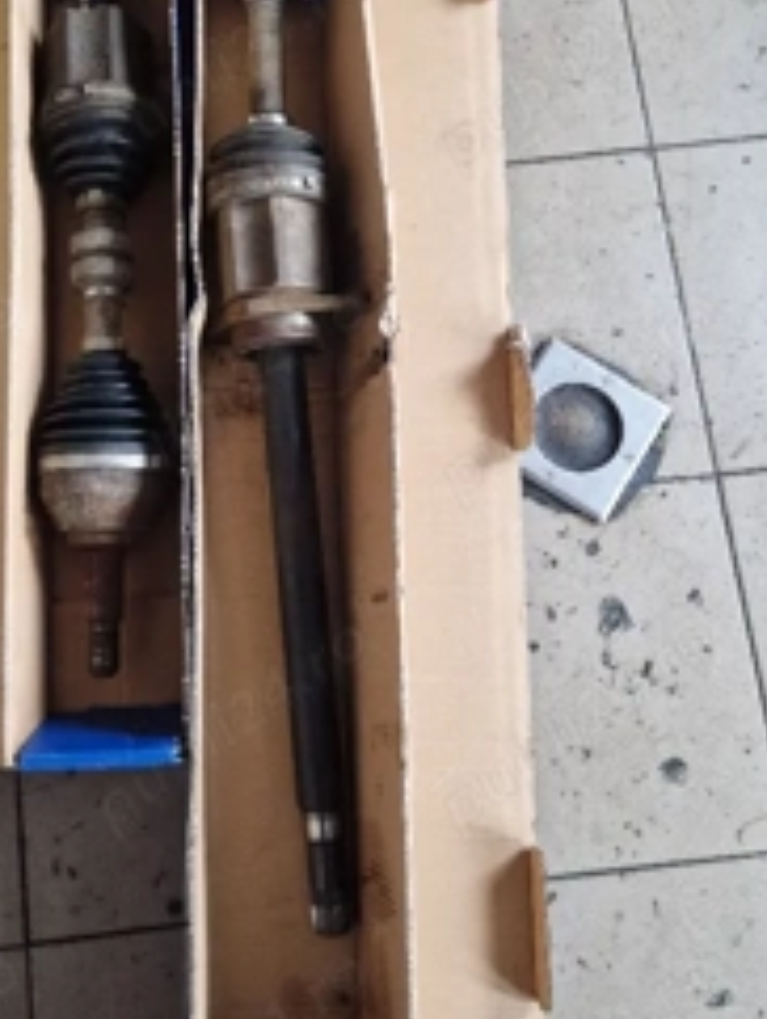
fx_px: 1121
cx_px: 274
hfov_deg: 37.5
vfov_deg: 48.8
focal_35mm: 38
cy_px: 434
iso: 50
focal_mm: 5.4
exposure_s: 1/100
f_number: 1.8
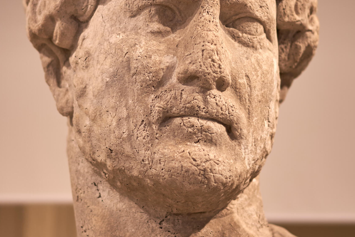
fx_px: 1223
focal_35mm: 124
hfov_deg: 16.5
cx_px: 178
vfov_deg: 11.1
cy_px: 97
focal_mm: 55
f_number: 1.8
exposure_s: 1/30
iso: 100
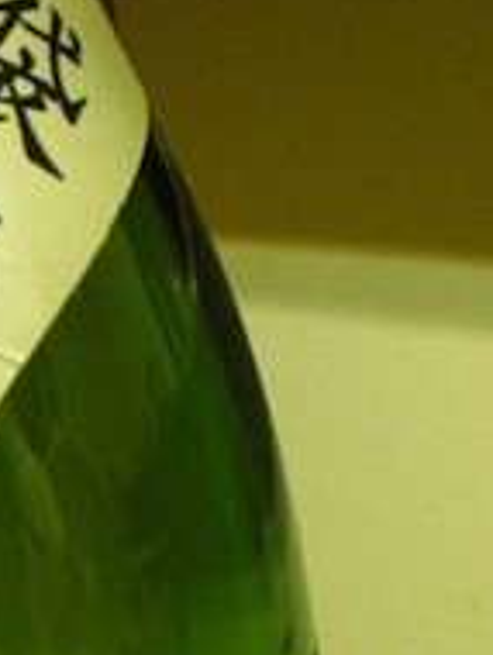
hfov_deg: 14.5
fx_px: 1914
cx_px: 59
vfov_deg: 18.8
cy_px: 674
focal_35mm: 101
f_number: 3.1
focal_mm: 6.3
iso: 800
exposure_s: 1/20
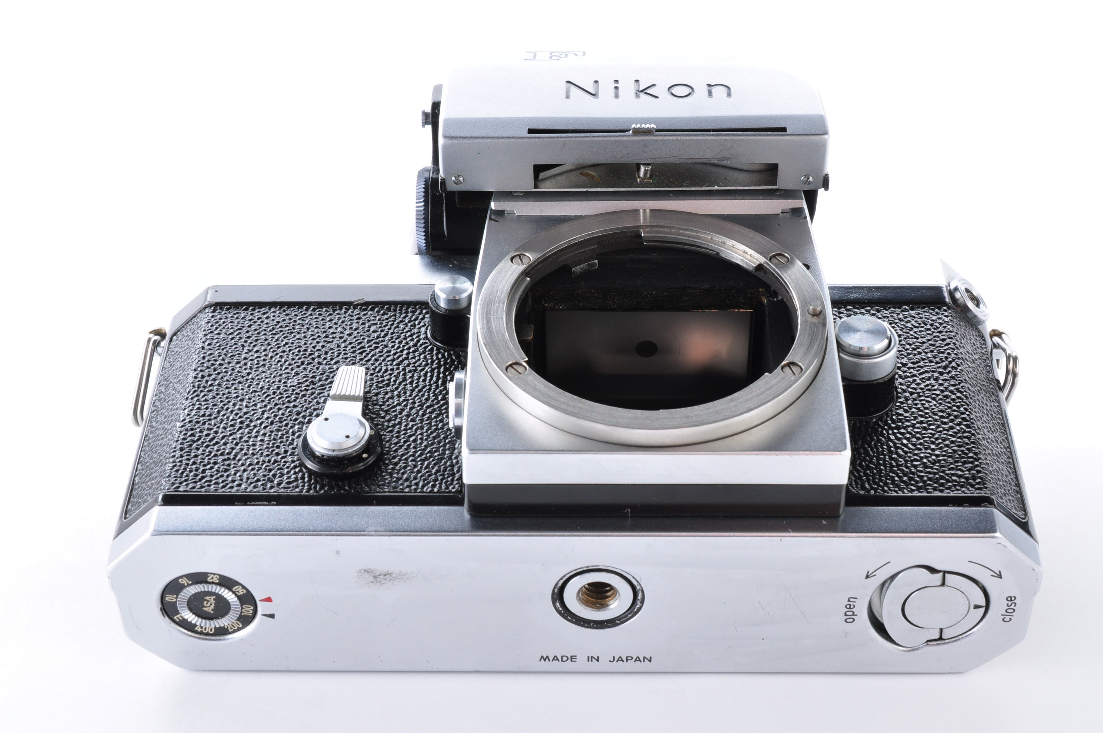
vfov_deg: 22.6
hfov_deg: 33.4
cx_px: 552
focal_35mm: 60
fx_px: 1836
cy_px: 366
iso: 200
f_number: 18
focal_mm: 40
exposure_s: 1/200
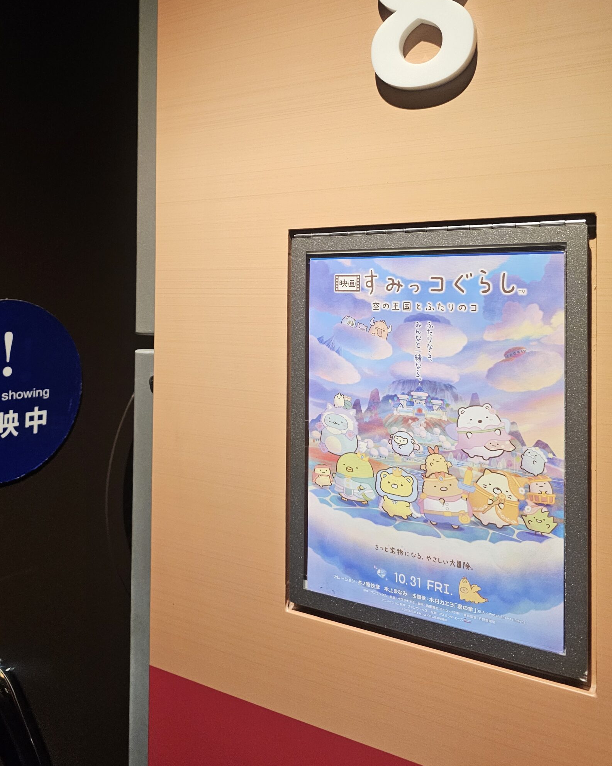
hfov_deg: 49.9
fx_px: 657
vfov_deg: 59.7
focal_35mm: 29
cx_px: 272
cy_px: 286
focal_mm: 6.3
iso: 320
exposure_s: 1/142
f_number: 1.7
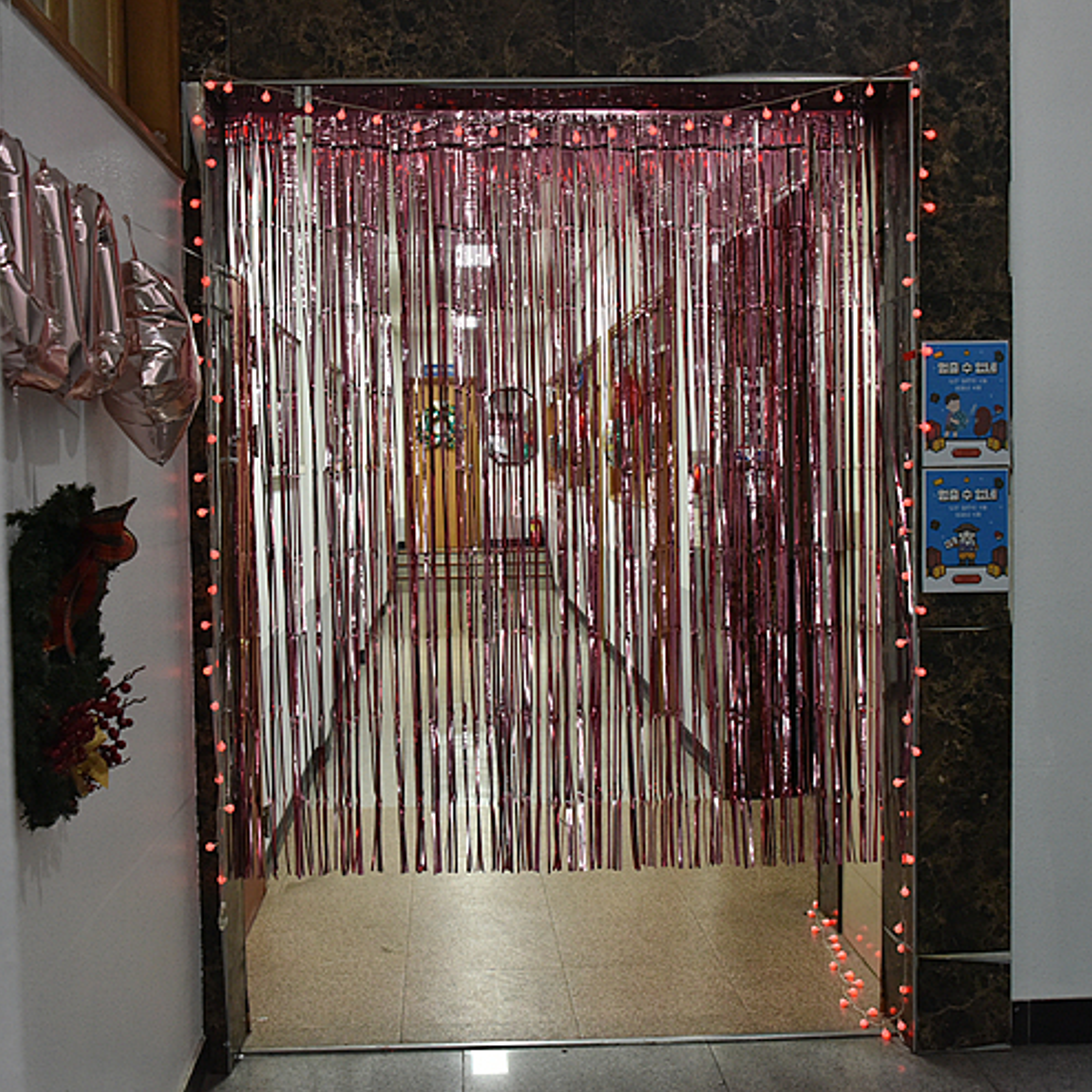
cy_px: 540
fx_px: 1570
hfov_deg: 38.3
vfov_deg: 38.3
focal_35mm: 44
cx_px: 533
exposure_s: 1/125
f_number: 5.6
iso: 2500
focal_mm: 32
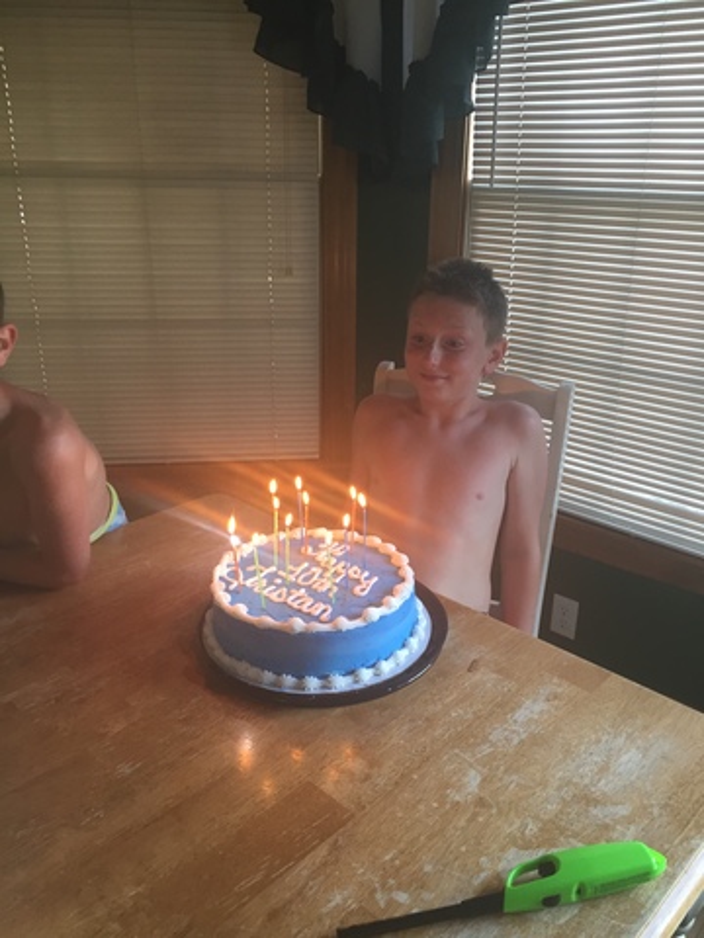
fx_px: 786
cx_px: 352
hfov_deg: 48.2
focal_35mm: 29
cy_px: 469
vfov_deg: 61.7
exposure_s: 1/30
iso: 80
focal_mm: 4.15
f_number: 2.2
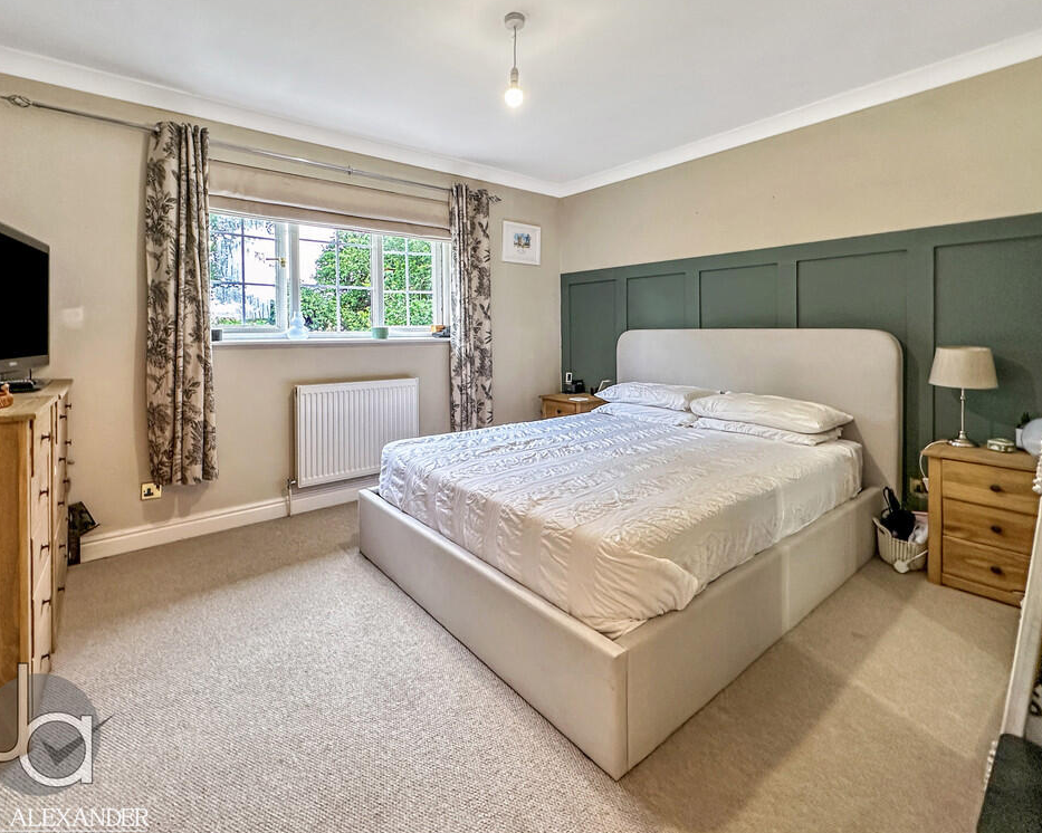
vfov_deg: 84.0
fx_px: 462
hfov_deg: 96.8
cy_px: 421
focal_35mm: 15
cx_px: 505
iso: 200
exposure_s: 1/50
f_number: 2.2
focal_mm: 2.22
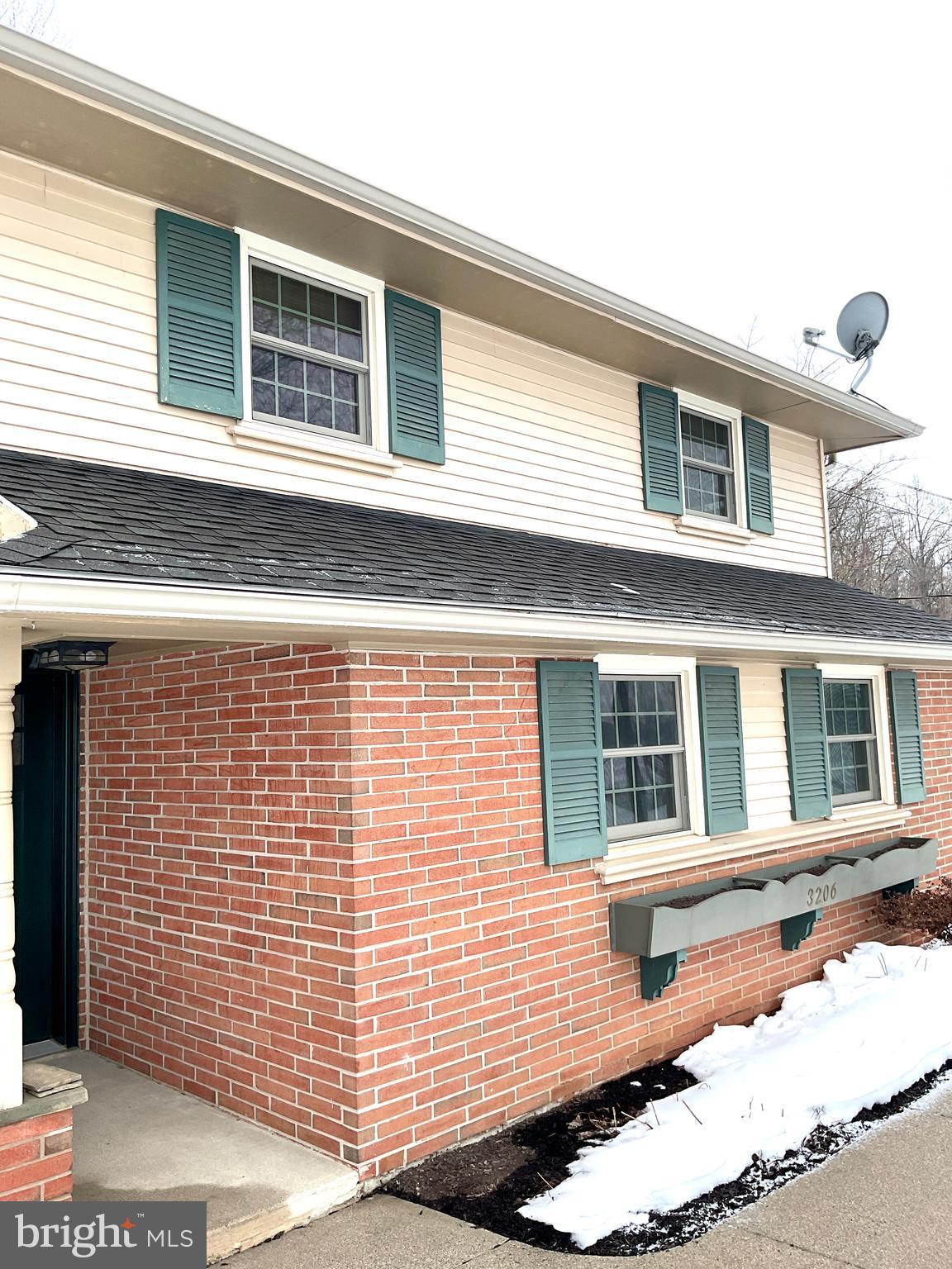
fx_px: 1063
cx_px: 476
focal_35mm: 29
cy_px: 634
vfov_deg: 61.7
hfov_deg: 48.2
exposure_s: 1/245
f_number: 1.8
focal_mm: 3
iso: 16
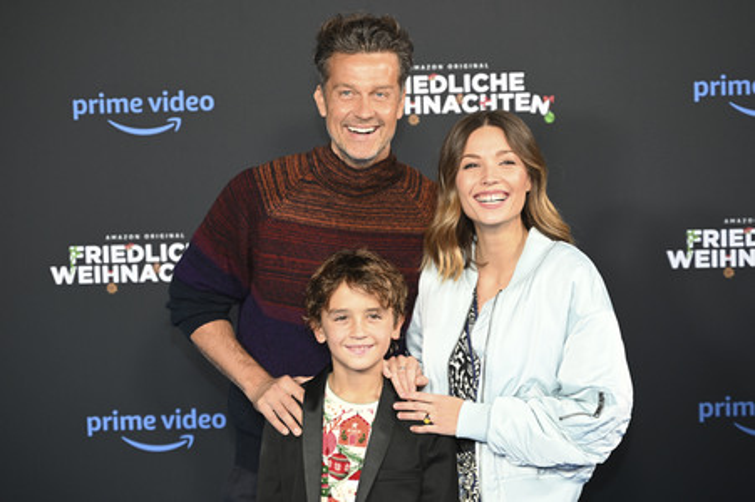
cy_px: 251
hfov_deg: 27.0
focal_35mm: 75
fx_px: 1572
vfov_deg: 18.2
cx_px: 378
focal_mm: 75
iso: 500
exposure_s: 1/125
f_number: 2.8
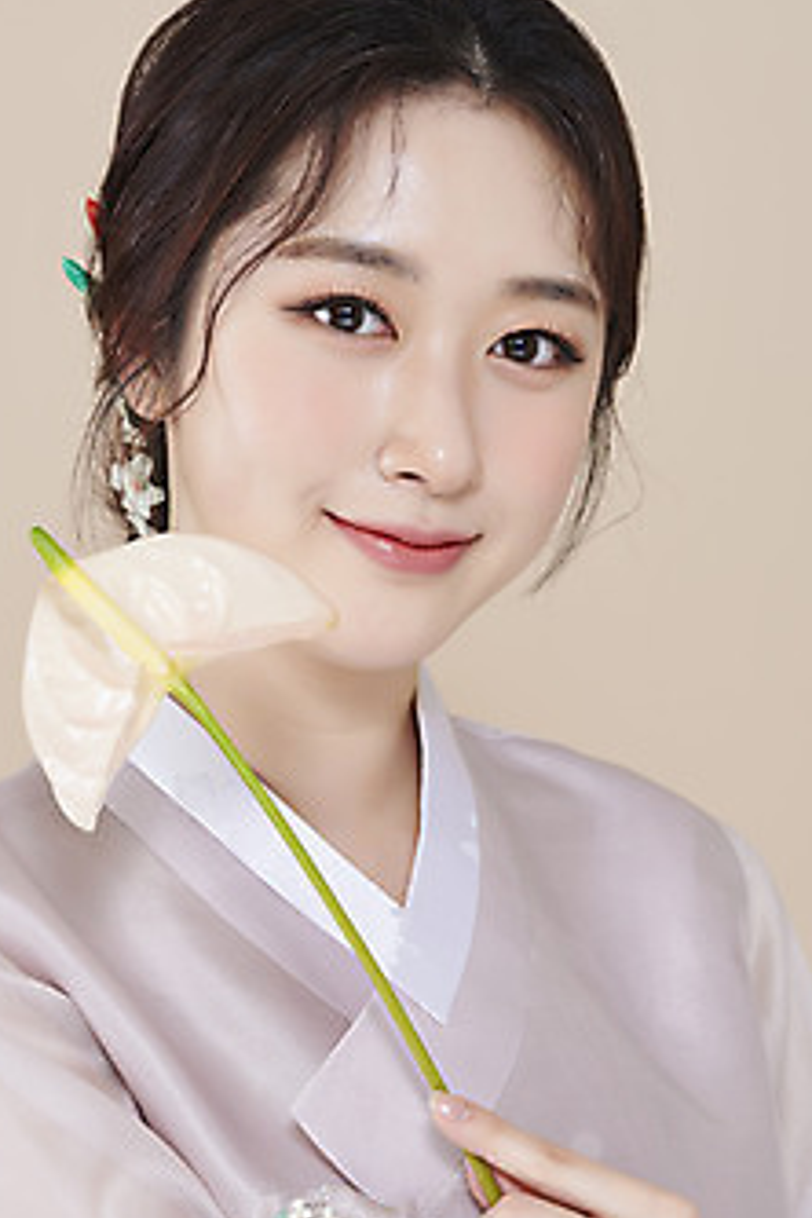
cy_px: 680
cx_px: 404
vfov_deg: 16.3
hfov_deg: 10.9
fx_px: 4263
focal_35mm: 126
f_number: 11
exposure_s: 1/125
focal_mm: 105
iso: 64
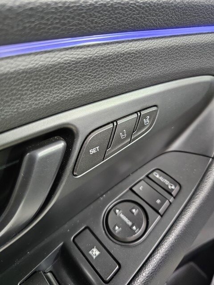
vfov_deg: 73.9
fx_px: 190
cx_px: 107
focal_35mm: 23
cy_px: 142
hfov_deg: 58.9
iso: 1000
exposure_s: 1/100
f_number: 1.7
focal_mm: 6.3
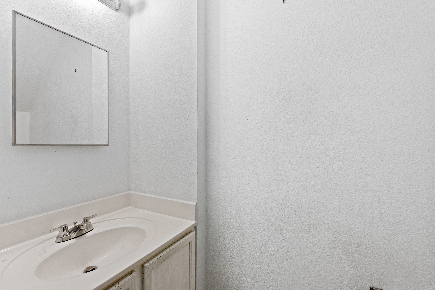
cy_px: 145
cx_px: 218
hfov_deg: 96.7
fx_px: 193
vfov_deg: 73.7
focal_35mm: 16
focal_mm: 16
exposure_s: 1/5
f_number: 7.1
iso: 320
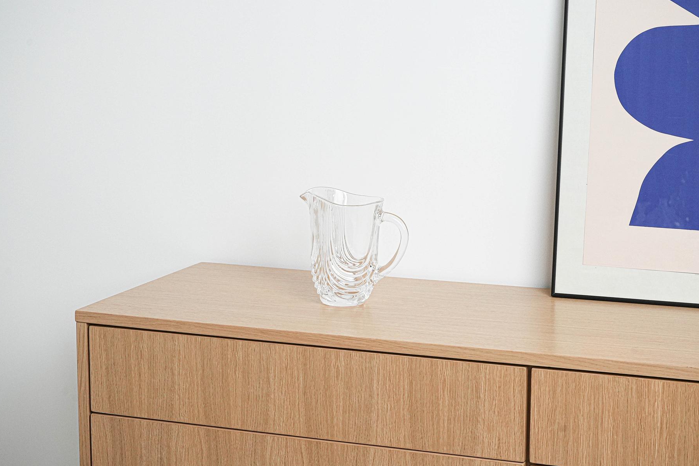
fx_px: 1515
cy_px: 216
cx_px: 360
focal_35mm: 78
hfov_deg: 26.0
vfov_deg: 17.5
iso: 2500
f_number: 9
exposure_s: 1/80
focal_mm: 70
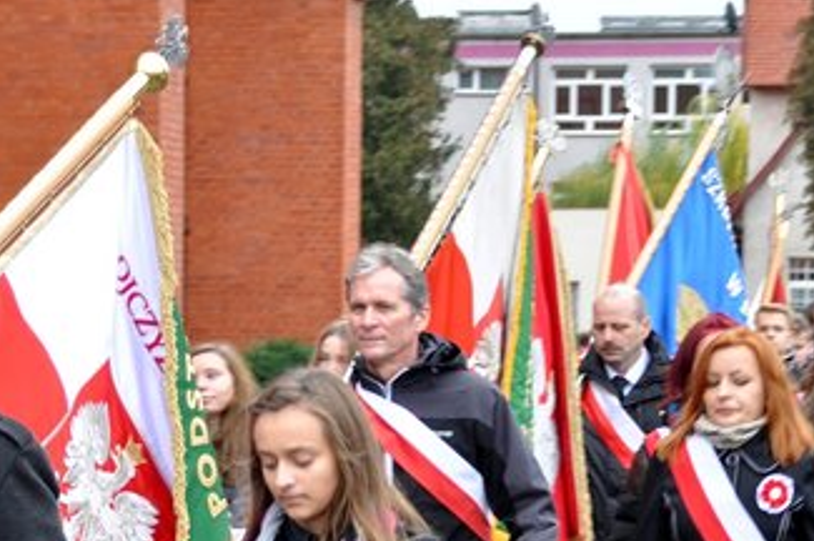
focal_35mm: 156
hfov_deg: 13.2
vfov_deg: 8.8
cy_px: 453
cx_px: 328
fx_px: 3524
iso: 200
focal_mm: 52
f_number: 4.8
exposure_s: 1/60
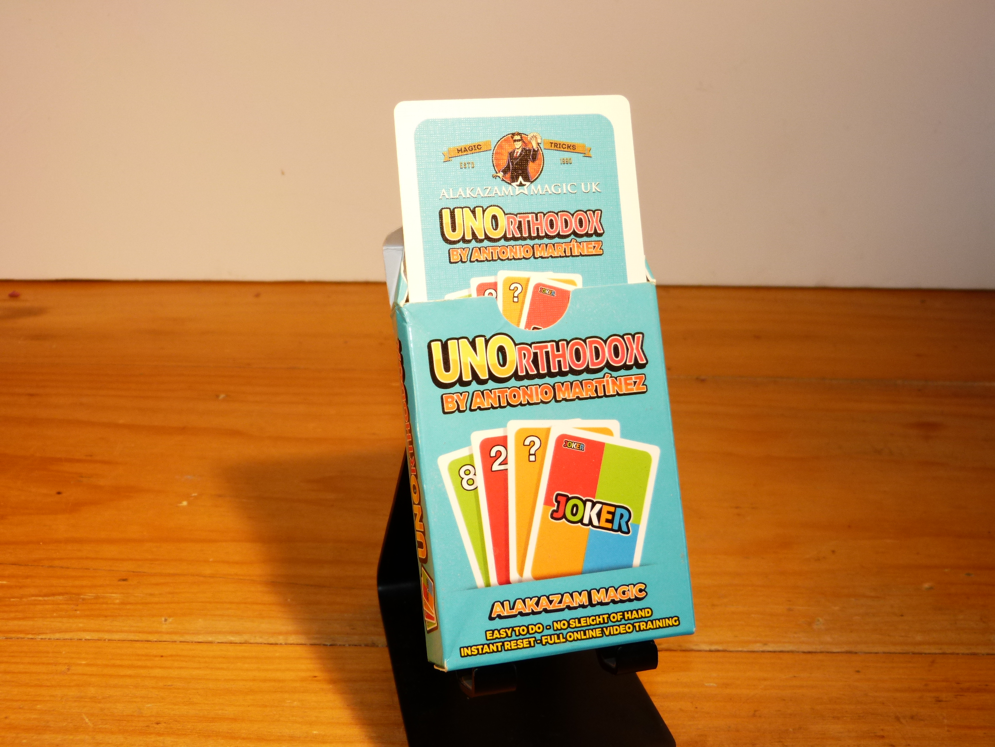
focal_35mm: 46
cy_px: 374
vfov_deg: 31.5
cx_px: 498
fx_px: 1322
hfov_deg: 41.2
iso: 125
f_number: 3.2
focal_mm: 8.3
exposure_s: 1/60
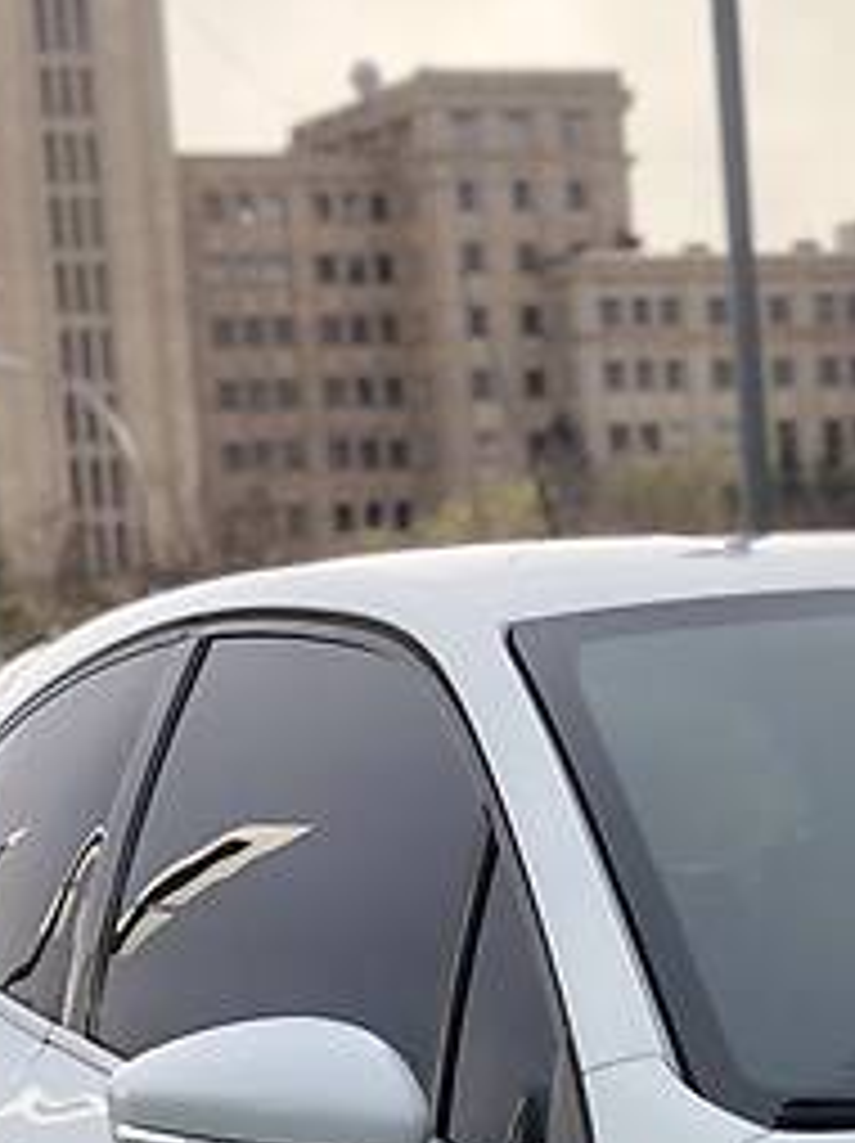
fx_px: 5410
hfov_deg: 8.8
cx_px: 1372
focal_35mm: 164
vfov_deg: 11.8
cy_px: 1332
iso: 16
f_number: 2.4
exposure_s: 1/345
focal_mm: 6
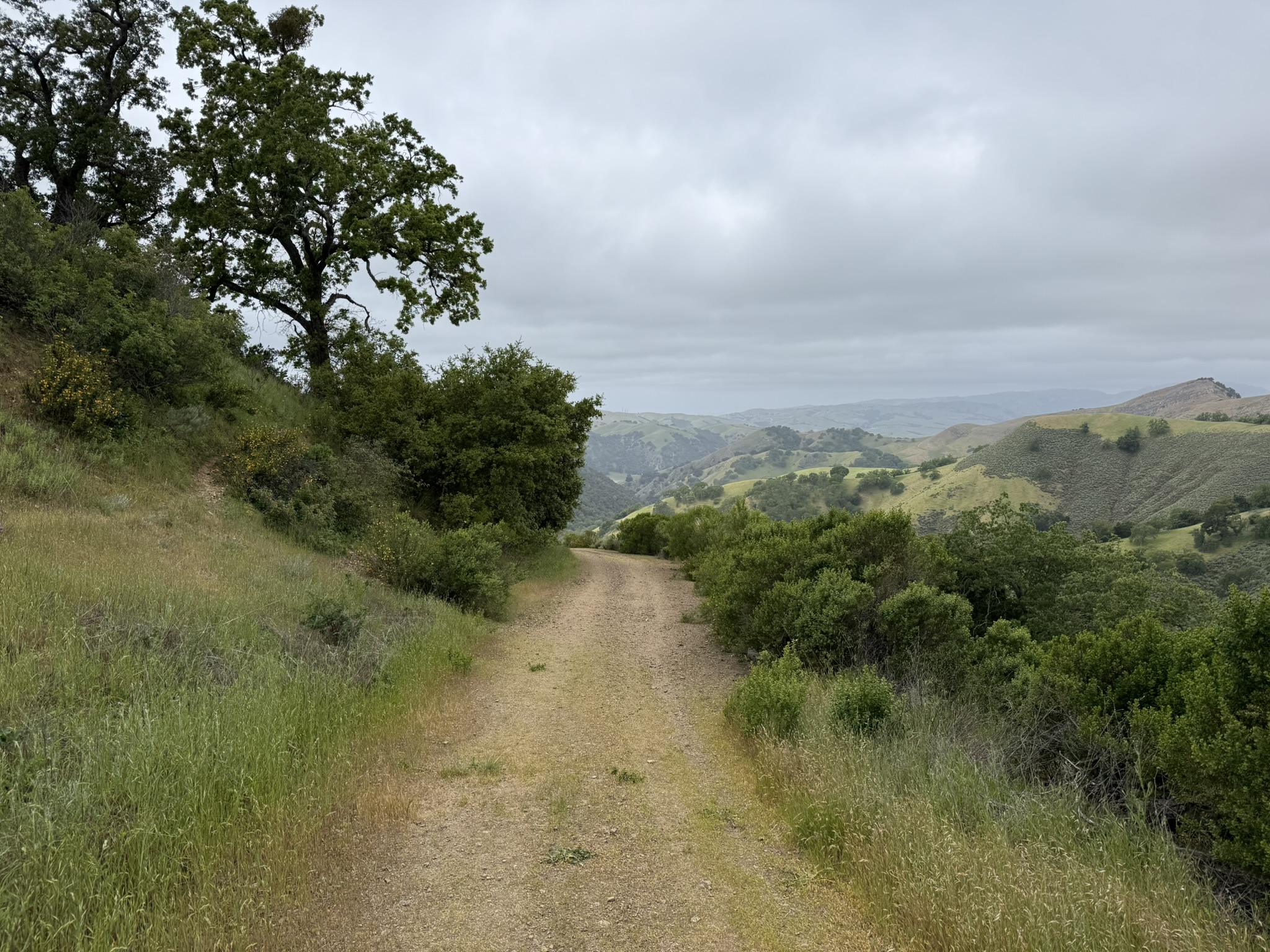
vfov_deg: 56.8
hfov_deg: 71.6
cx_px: 635
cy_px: 476
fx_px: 881
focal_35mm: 24
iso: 80
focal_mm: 6.76
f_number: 1.78
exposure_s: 1/5319
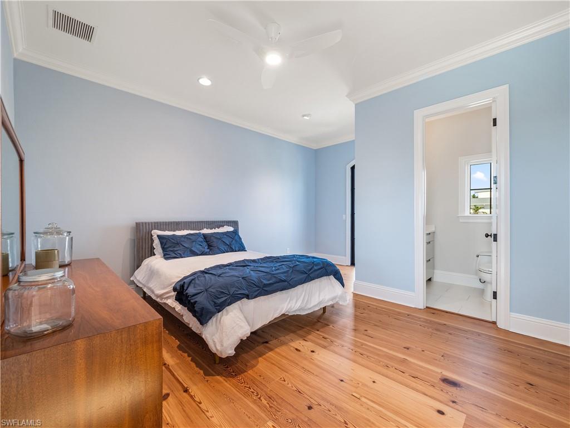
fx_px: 231
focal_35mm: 14
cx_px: 285
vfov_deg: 85.7
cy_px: 214
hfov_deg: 102.1
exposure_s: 1/4
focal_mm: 7
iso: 200
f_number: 7.1
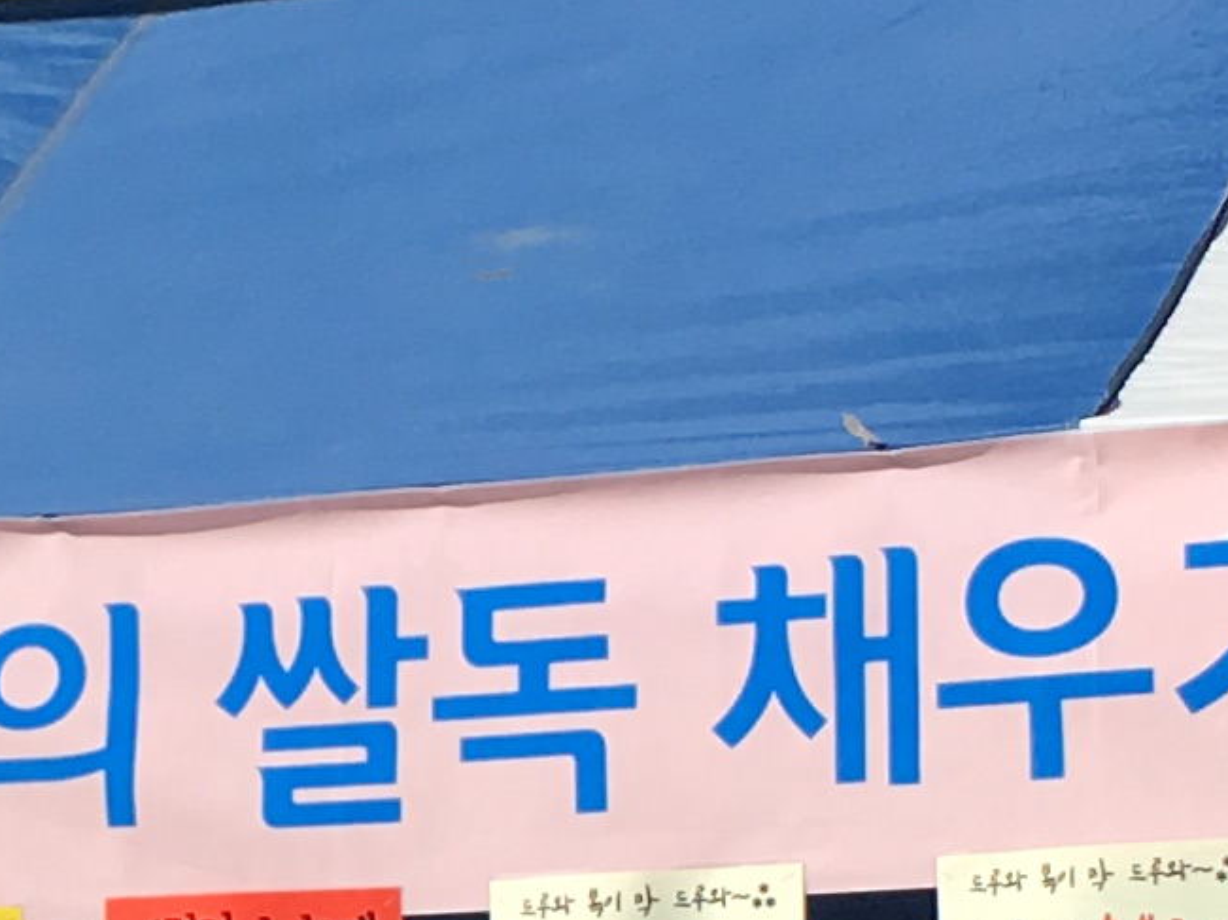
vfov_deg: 8.2
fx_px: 6383
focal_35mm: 180
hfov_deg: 10.9
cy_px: 782
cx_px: -25
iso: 25
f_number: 2.2
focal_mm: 4.15
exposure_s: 1/1972
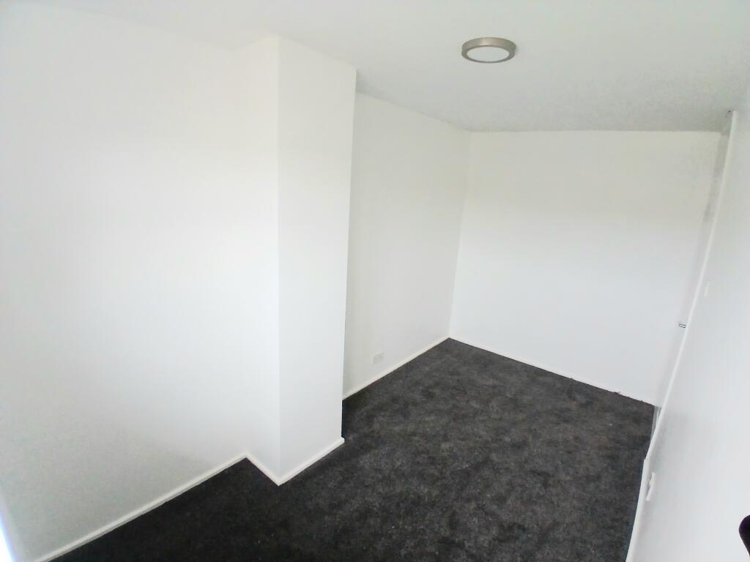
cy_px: 281
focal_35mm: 17
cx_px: 375
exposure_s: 1/33.3
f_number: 2.2
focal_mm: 1.4
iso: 160
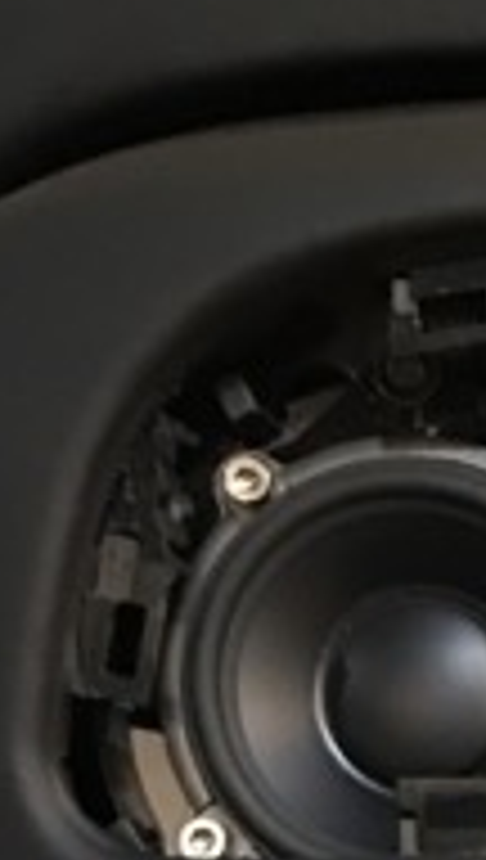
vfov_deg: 15.0
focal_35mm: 132
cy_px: 1297
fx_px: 3012
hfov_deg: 8.4
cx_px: 1161
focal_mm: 4.15
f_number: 2.2
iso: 100
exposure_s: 1/4
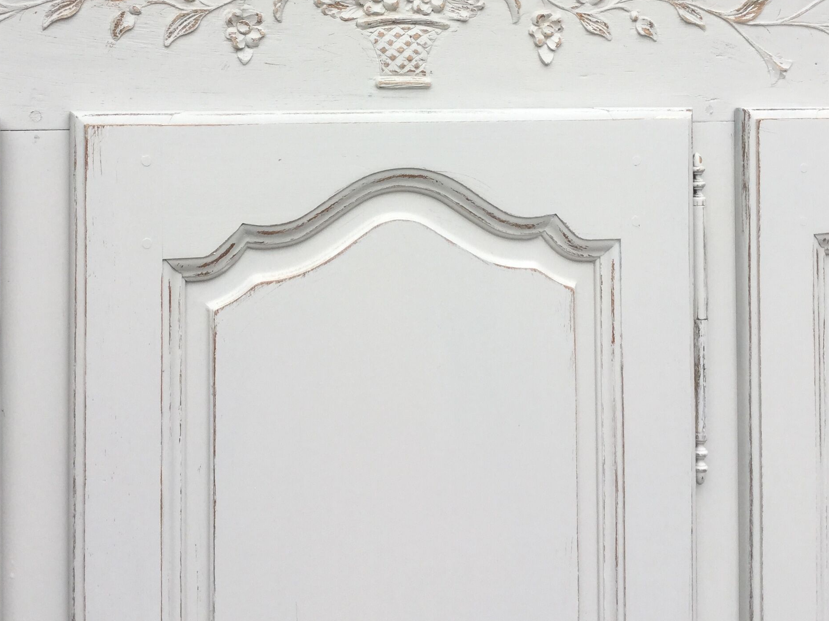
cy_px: 111
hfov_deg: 35.5
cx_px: 370
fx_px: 1293
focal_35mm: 54
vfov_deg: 26.5
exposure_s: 1/100
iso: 32
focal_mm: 3.3
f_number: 2.4
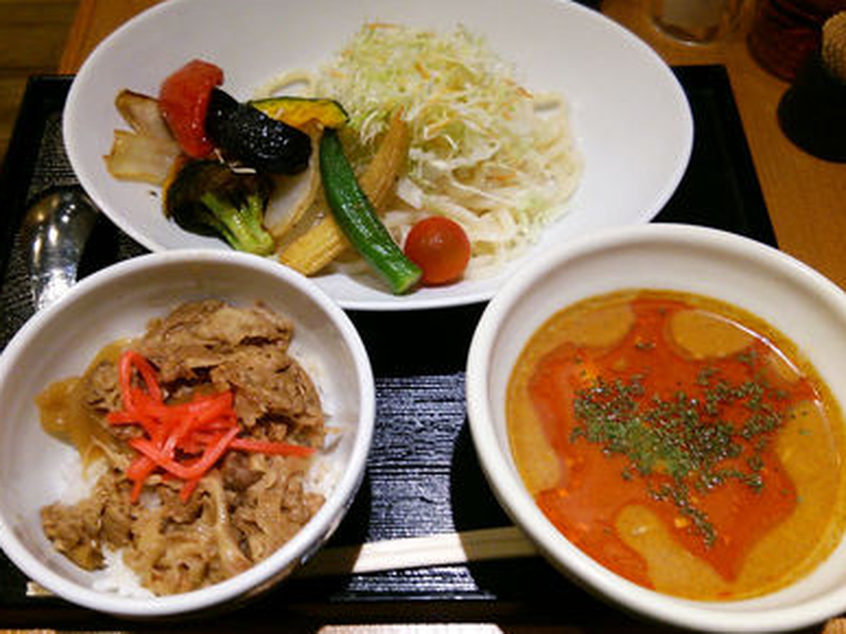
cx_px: 411
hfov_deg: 58.4
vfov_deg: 45.4
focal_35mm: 31
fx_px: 757
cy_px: 326
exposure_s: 1/33
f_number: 1.94
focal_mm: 4.06
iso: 125
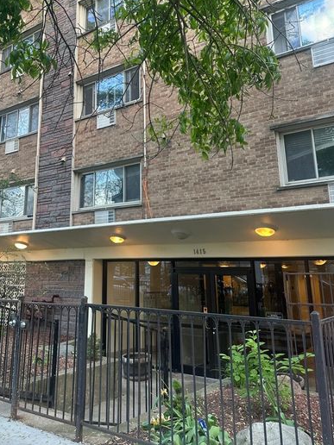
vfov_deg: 57.7
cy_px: 168
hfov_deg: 45.0
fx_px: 399
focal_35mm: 31
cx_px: 124
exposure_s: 1/120
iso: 100
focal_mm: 6.86
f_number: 1.78
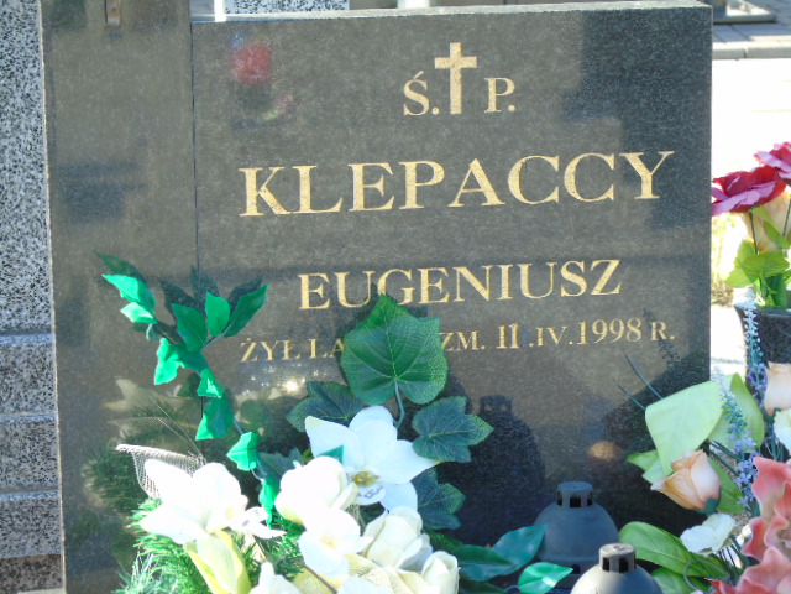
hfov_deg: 15.9
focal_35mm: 124
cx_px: 396
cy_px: 297
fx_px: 2833
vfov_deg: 12.0
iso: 80
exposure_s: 1/50
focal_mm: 22
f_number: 4.6
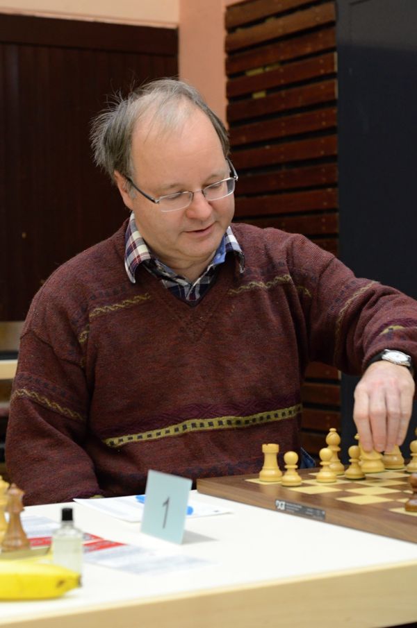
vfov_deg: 27.0
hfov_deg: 18.1
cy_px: 314
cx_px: 208
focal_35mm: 75
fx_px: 1308
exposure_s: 1/100
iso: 2500
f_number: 5
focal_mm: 50
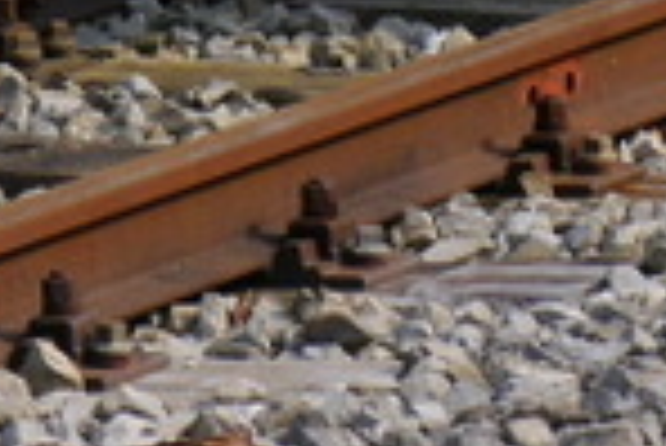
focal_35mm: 555
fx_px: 10277
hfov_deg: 3.7
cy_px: -1304
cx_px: 1400
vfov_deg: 2.4
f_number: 8
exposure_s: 1/320
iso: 160
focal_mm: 36
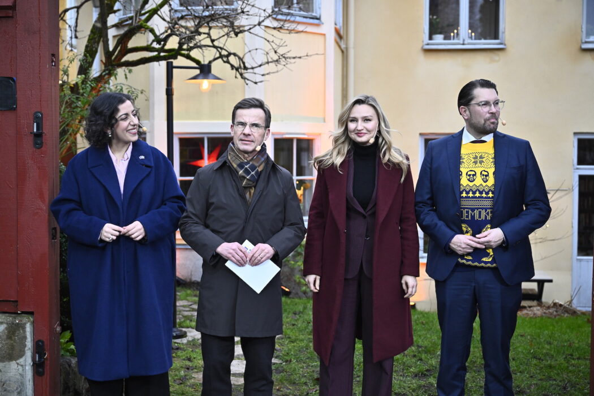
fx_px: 874
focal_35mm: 53
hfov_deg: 37.5
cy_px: 198
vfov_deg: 25.5
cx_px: 297
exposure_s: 1/640
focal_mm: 53
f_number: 4
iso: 2000
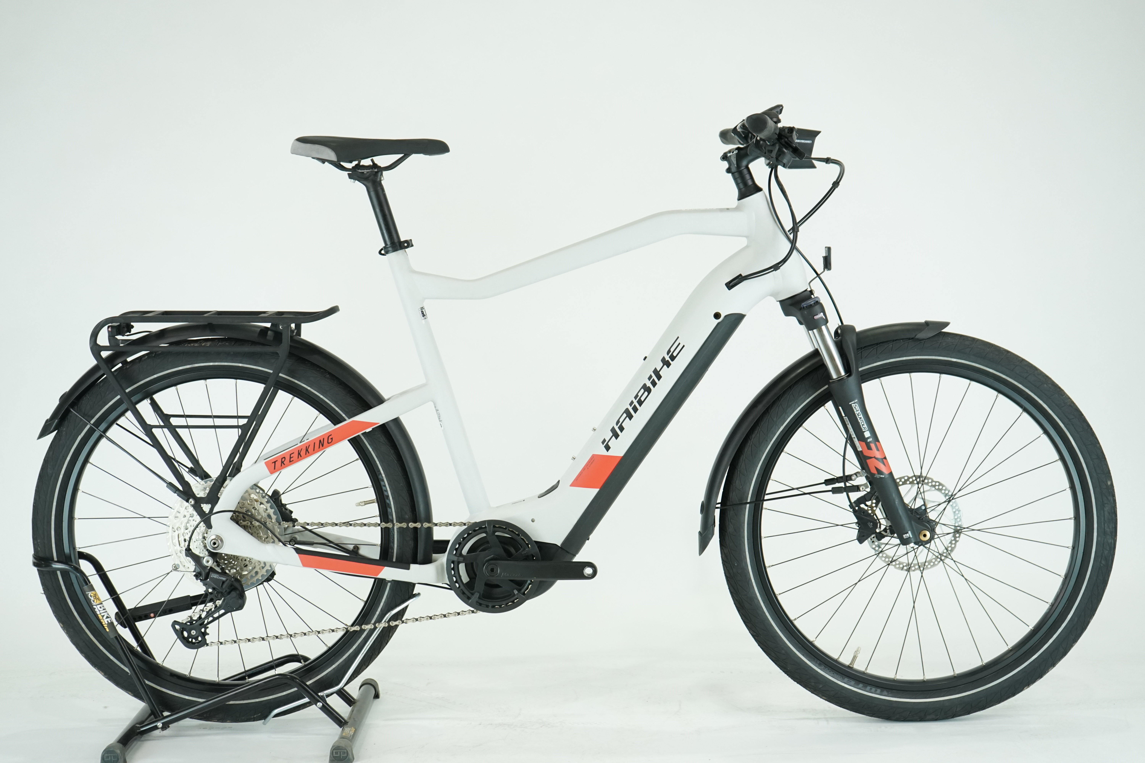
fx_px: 1686
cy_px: 382
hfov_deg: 37.5
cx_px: 572
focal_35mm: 53
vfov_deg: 25.5
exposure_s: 1/200
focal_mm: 53
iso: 1600
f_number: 5.6
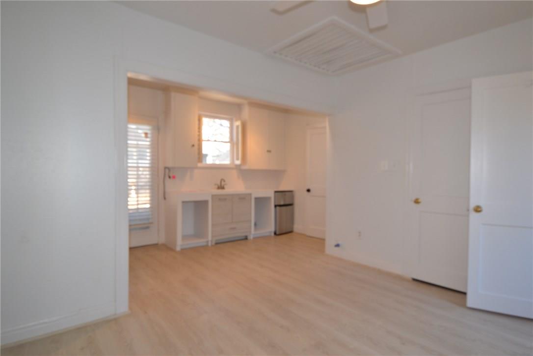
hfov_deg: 85.4
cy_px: 178
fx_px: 289
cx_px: 266
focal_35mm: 20
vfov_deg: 63.2
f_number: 4.5
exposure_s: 1/80
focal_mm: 13
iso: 400
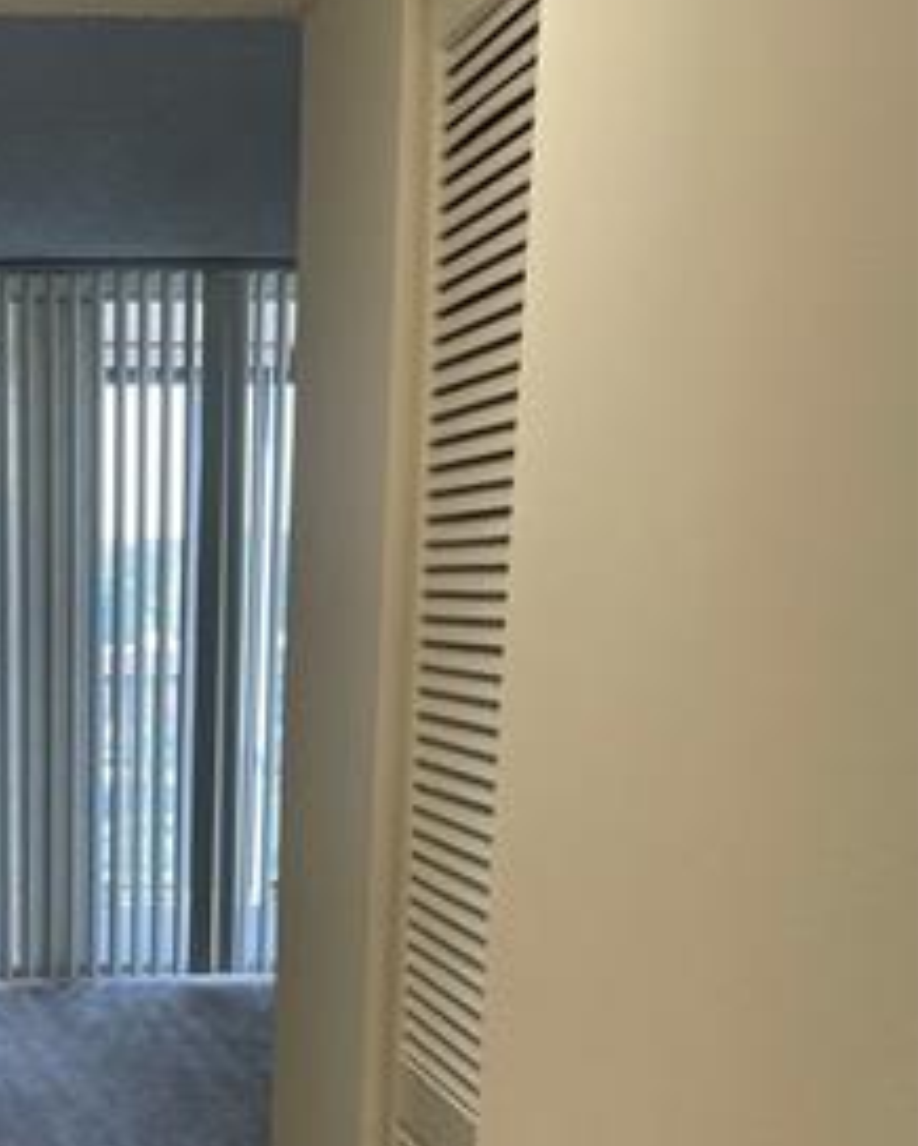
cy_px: 1062
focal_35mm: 56
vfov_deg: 31.7
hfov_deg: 25.7
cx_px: -21
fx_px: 1900
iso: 80
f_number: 1.6
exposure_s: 1/120
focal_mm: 4.2
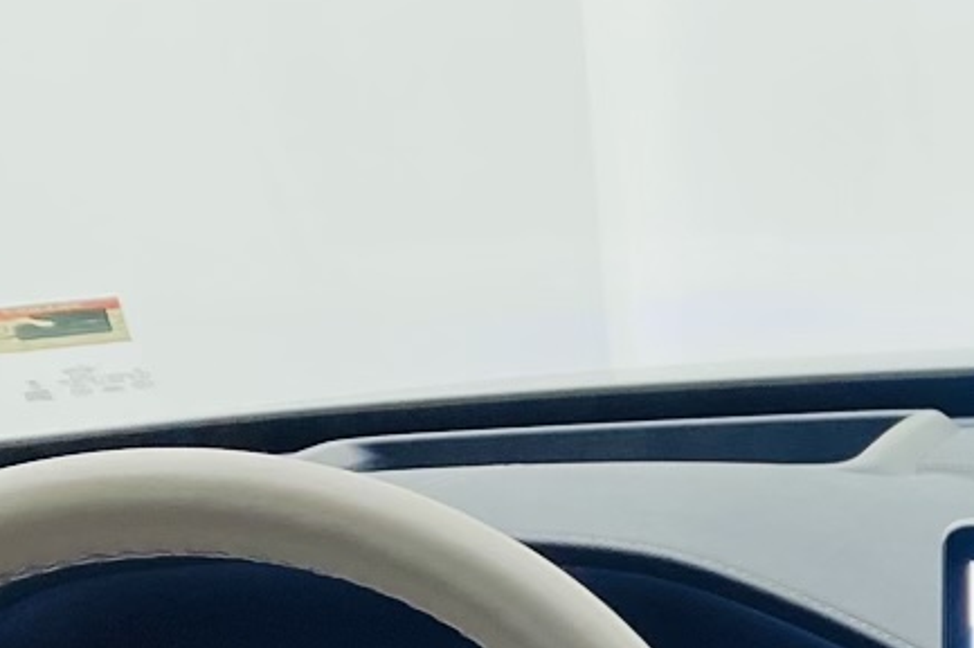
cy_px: 659
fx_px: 3406
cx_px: 1473
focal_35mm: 126
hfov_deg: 15.1
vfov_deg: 10.8
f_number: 1.8
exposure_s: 1/50
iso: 80
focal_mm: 4.25
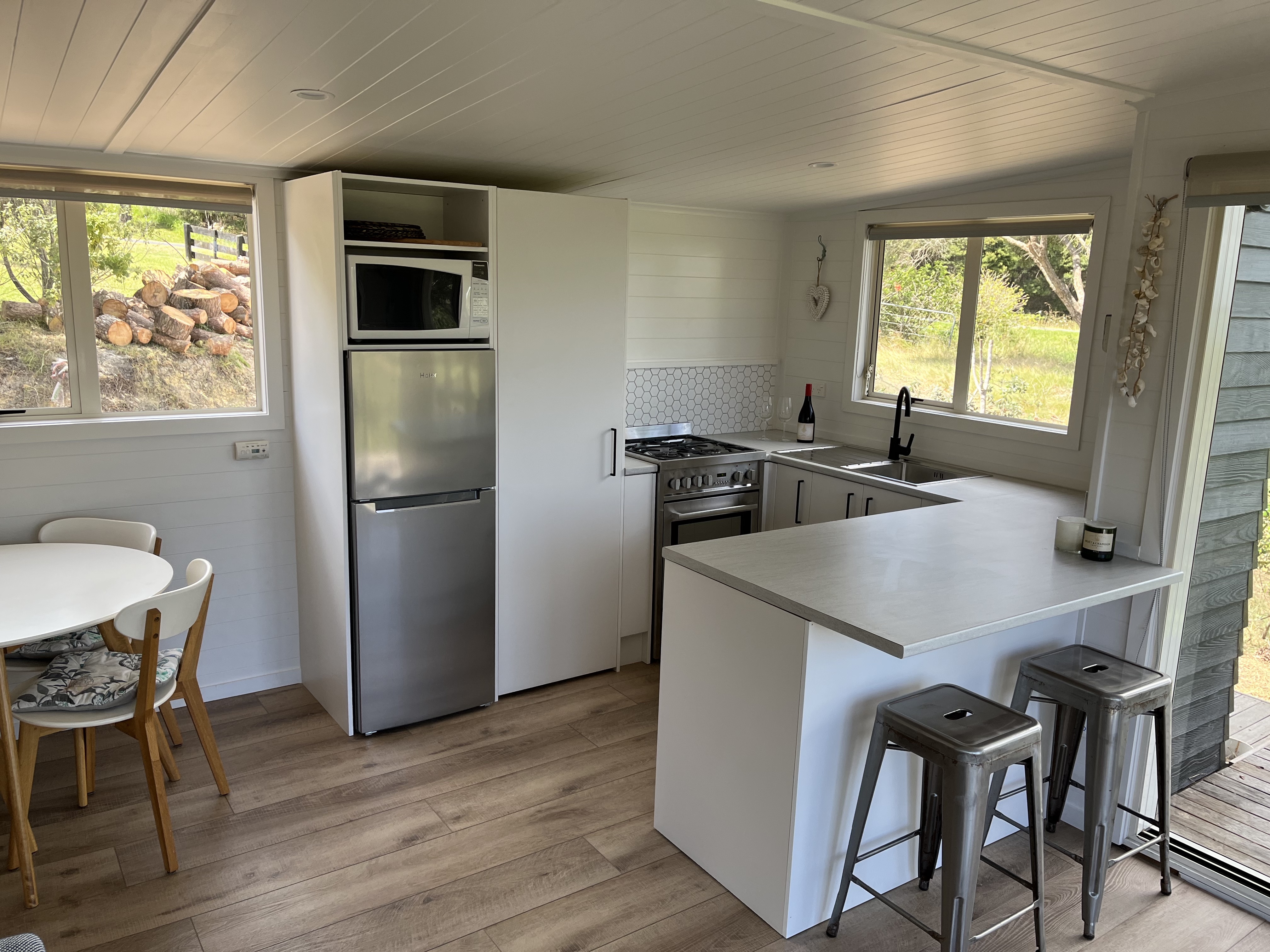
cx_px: 635
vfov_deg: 53.1
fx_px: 954
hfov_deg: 67.3
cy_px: 476
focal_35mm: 26
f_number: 1.6
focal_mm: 5.1
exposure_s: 1/361
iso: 50
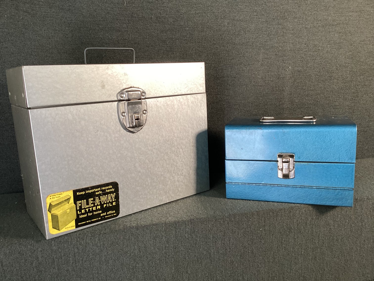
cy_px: 140
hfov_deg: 58.3
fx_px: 335
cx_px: 187
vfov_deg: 45.4
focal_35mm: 31
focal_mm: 3.3
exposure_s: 1/60
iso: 80
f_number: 2.4
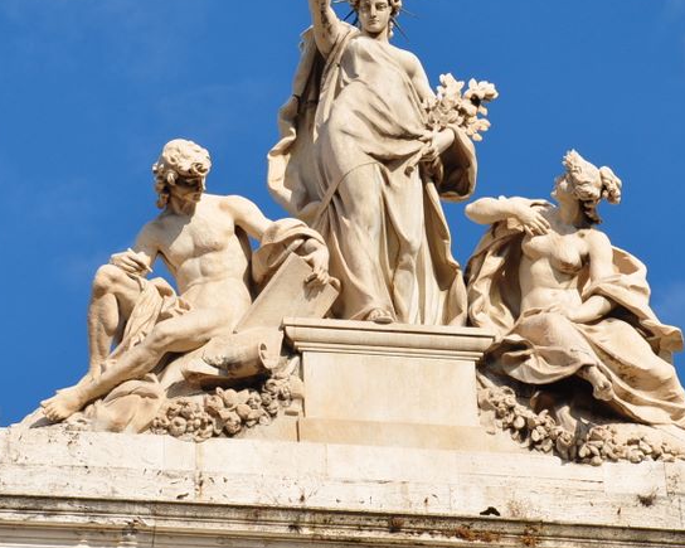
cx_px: 288
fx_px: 5633
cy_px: 189
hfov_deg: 7.0
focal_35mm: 278
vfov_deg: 5.6
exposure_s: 1/320
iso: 200
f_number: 10
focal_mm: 105
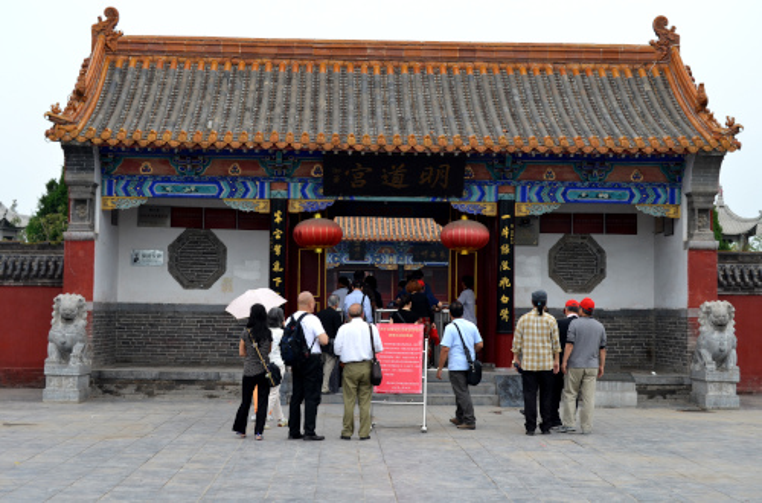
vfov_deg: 22.5
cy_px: 252
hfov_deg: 33.5
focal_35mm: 60
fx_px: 1266
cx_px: 381
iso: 200
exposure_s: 1/200
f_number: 7.1
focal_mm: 40
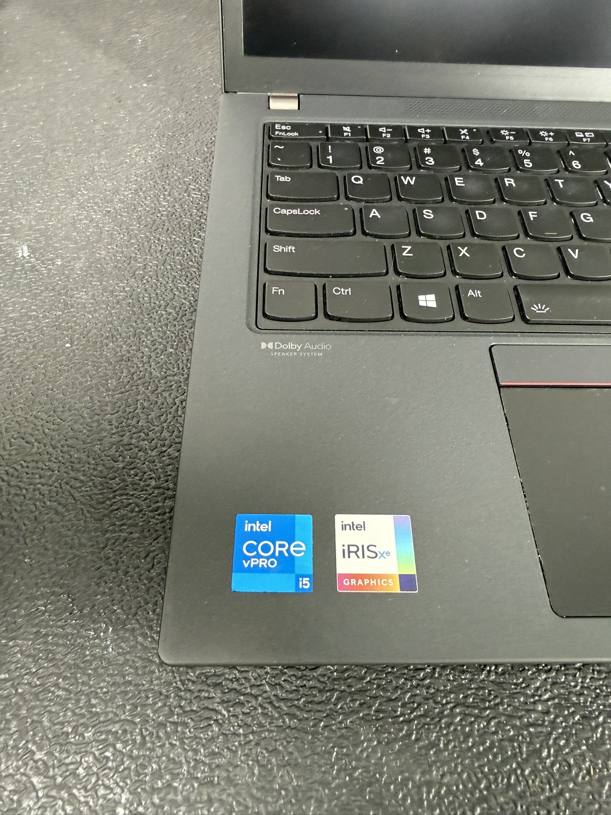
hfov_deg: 56.8
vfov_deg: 71.6
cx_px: 306
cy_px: 408
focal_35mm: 24
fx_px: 565
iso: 500
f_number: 2.2
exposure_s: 1/59
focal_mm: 2.22
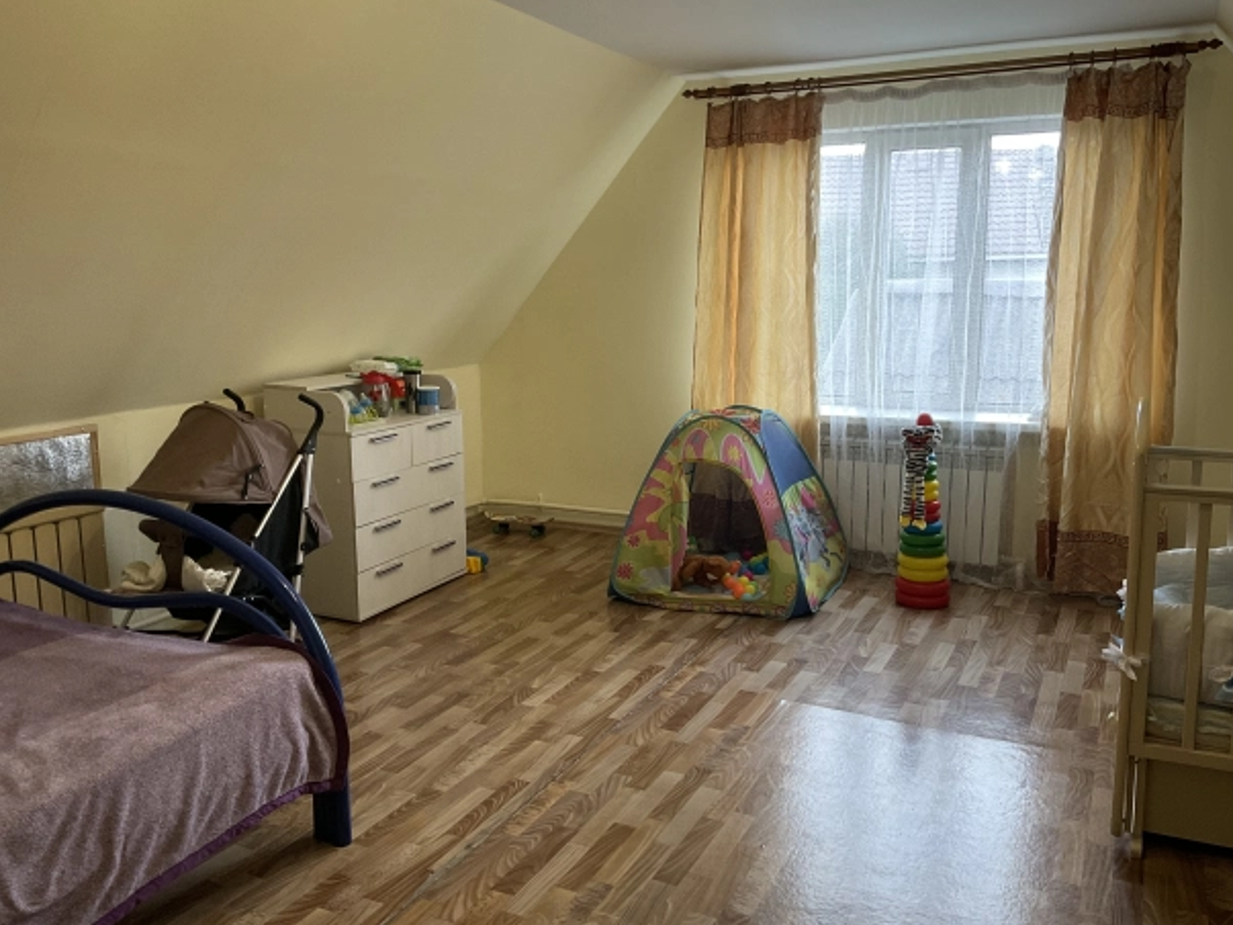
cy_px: 454
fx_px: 1068
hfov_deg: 60.0
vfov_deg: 46.8
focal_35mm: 30
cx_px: 622
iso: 80
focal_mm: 3
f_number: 1.8
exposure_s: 1/60
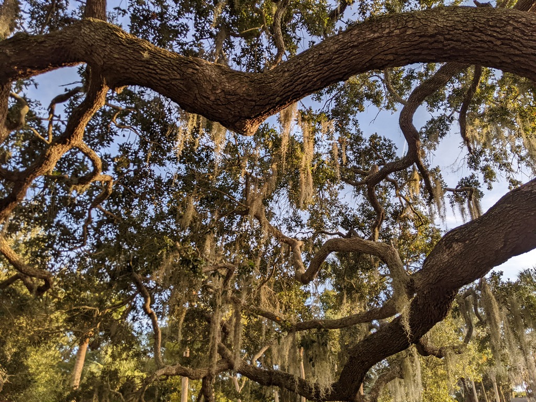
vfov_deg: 51.4
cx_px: 268
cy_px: 201
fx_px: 418
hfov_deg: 65.3
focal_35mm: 27
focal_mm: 4.44
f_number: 1.8
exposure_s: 1/978
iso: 53
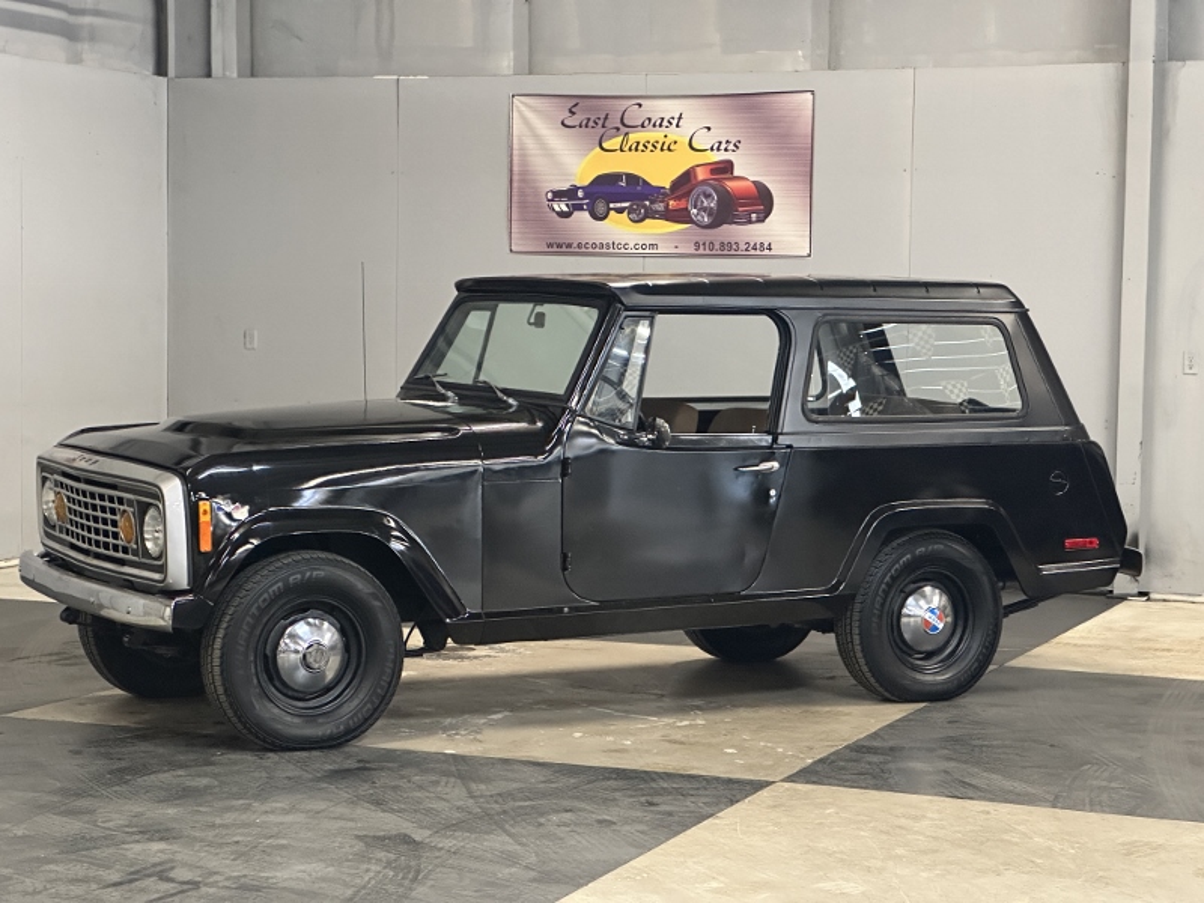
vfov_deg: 19.1
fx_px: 2678
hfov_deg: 25.3
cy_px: 452
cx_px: 602
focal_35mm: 77
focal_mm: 9
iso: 1000
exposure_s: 1/41
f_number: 2.8
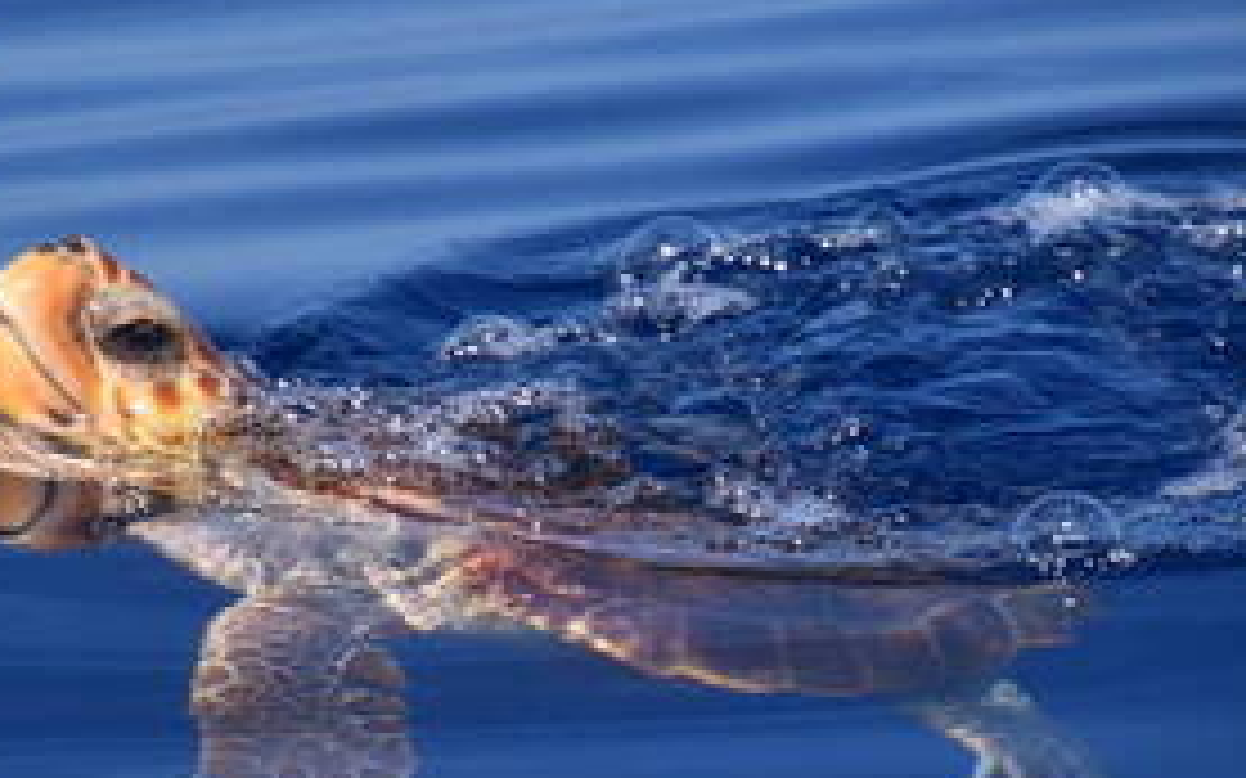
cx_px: 594
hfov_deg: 4.3
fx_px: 16500
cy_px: 576
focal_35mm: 486
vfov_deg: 2.7
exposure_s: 1/1600
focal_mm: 210
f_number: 7.1
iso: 400
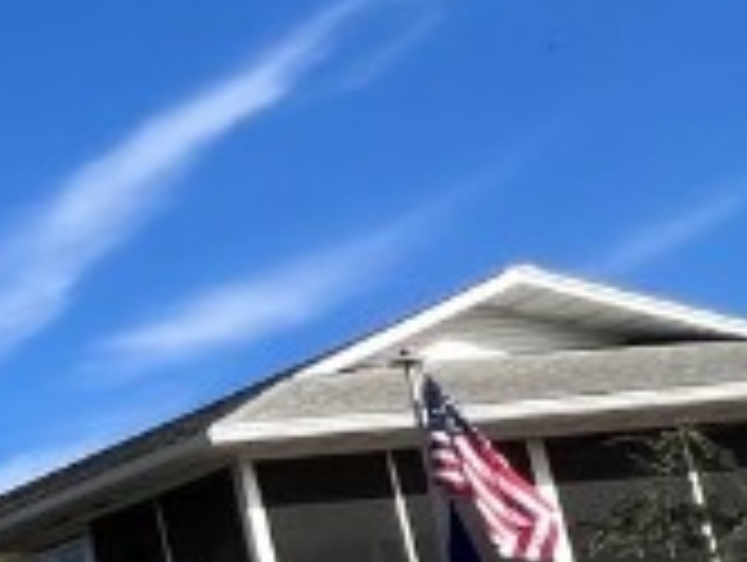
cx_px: -1503
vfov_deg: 17.3
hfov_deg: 11.5
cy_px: 737
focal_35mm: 80
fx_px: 1729
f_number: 1.8
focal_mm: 1.57
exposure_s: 1/1553
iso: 32
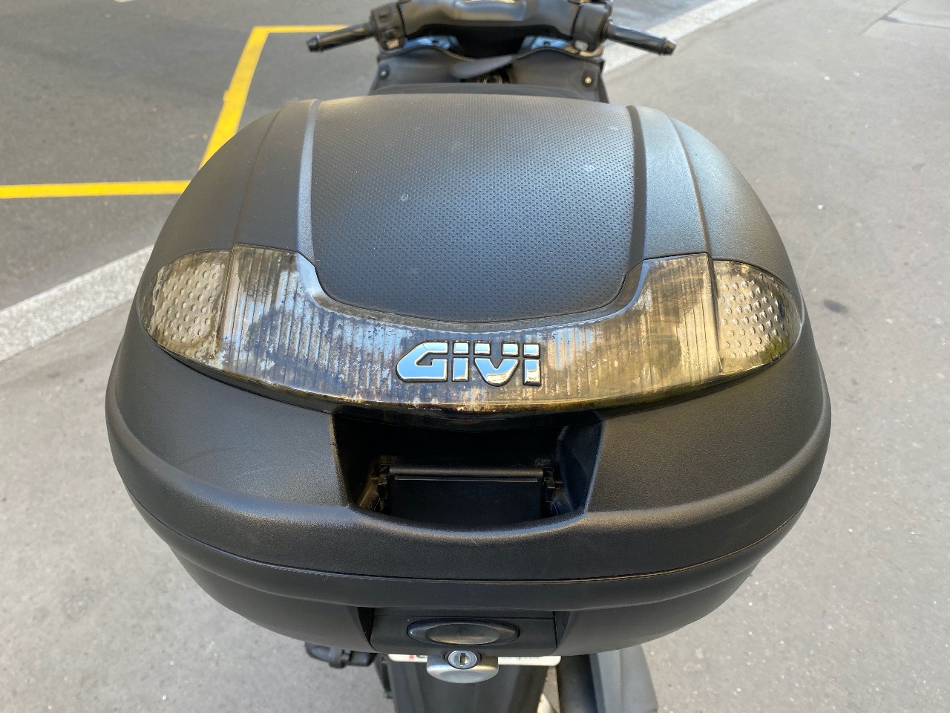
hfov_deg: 67.3
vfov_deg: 53.1
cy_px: 356
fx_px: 714
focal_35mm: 26
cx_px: 475
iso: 50
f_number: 1.8
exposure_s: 1/121
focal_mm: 4.25
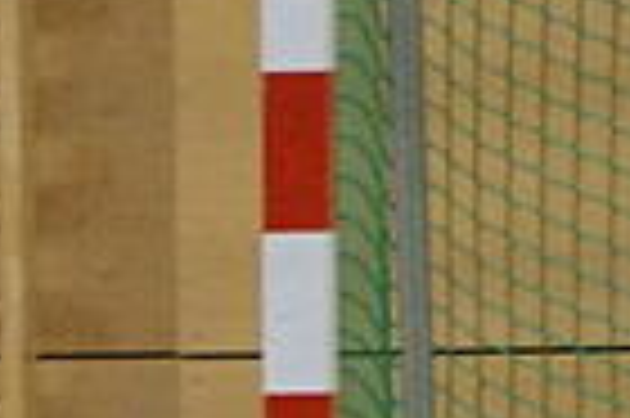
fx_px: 32372
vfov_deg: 0.7
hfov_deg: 1.1
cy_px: 755
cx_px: -1314
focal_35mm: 1852
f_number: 5
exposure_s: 1/200
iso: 3200
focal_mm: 160
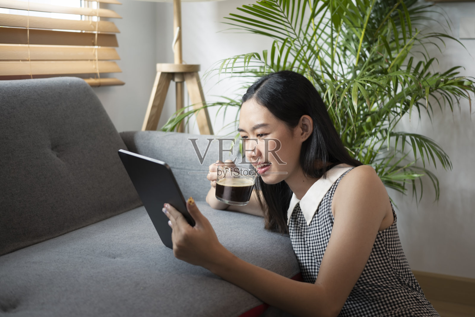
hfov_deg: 43.6
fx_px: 594
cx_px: 238
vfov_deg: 29.9
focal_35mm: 45
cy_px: 158
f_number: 2.8
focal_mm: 45
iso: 500
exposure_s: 1/50
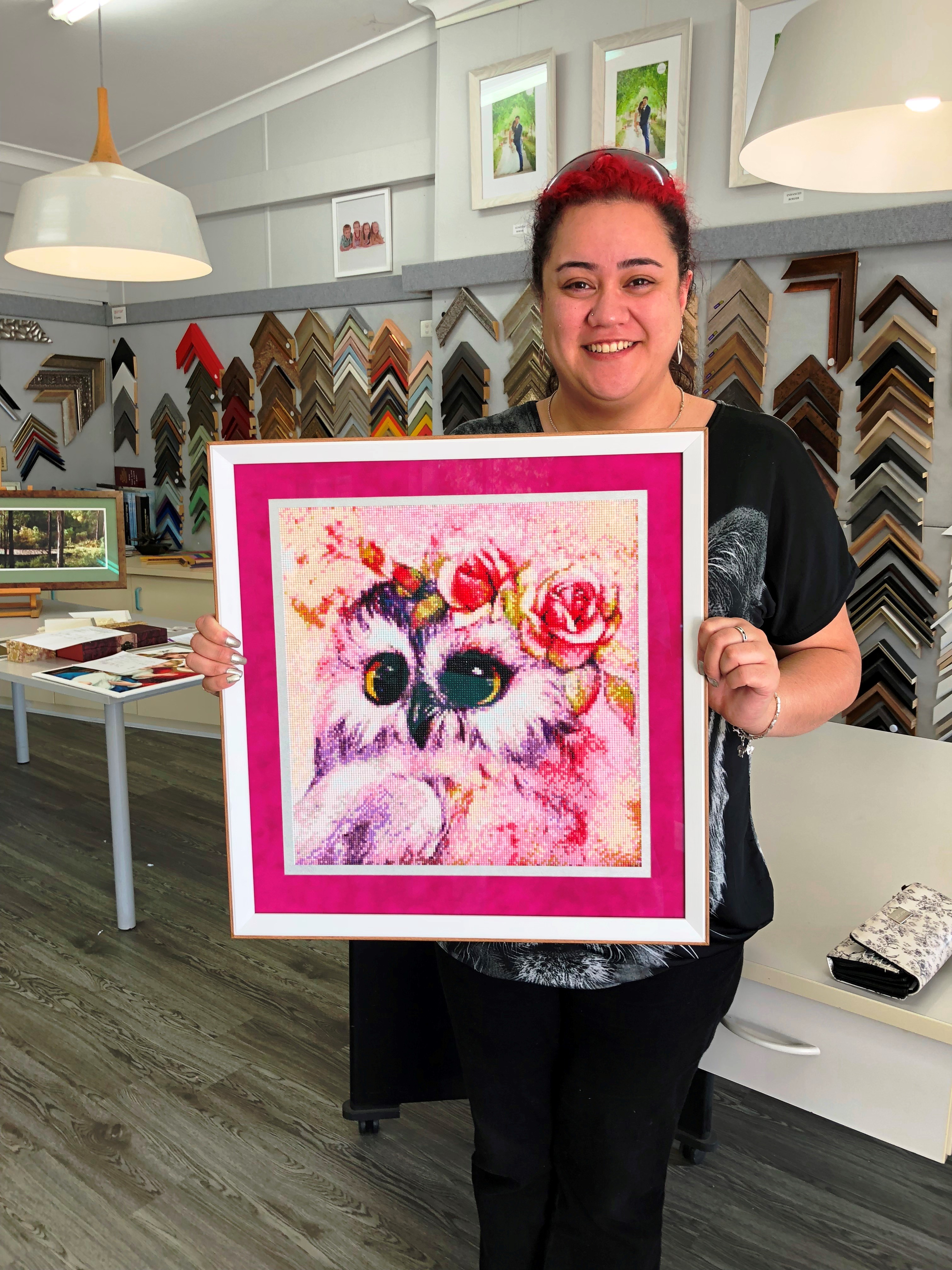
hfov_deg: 48.2
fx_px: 1064
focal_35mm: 29
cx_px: 476
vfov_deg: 61.7
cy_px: 635
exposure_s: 1/100
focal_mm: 3.99
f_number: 1.8
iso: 40
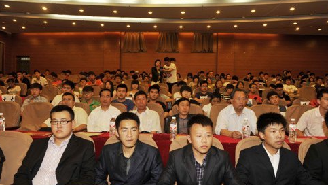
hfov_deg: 71.9
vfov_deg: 44.3
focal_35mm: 26
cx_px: 165
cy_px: 106
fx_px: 226
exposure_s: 1/60
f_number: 5
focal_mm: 24
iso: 250
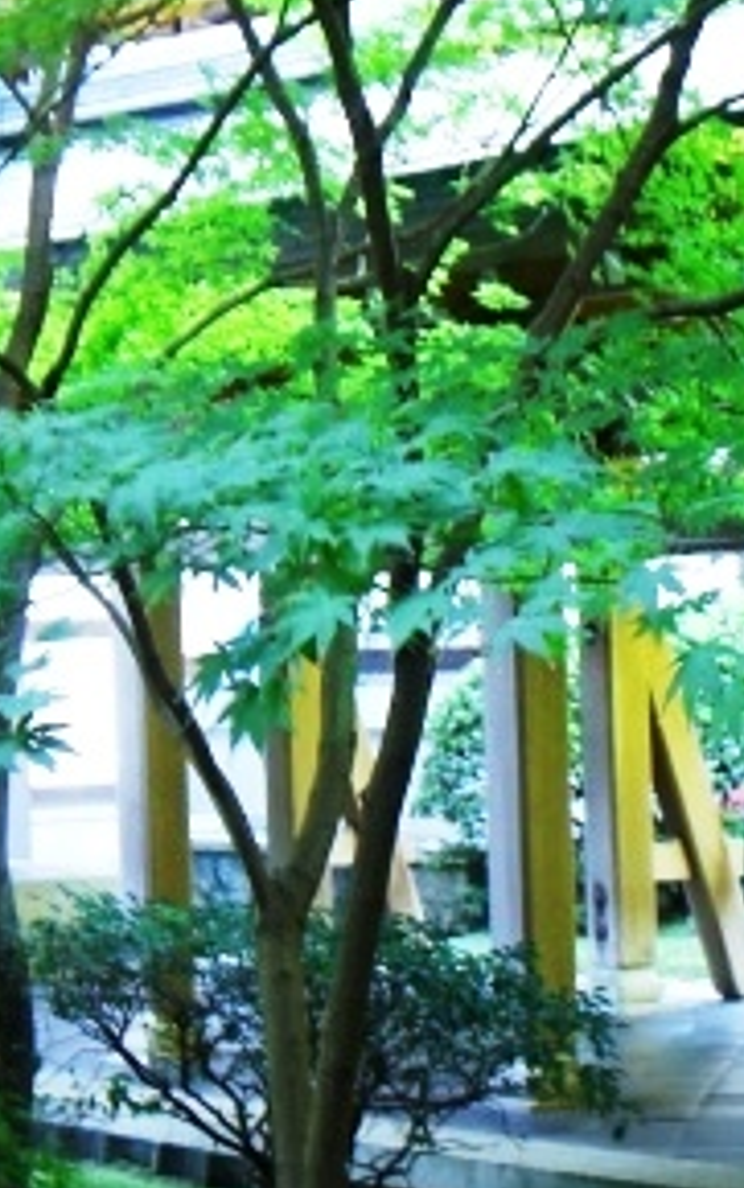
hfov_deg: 10.2
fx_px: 4179
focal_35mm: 129
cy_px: 567
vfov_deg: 16.2
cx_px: 206
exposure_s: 1/8
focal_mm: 9
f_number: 3.3
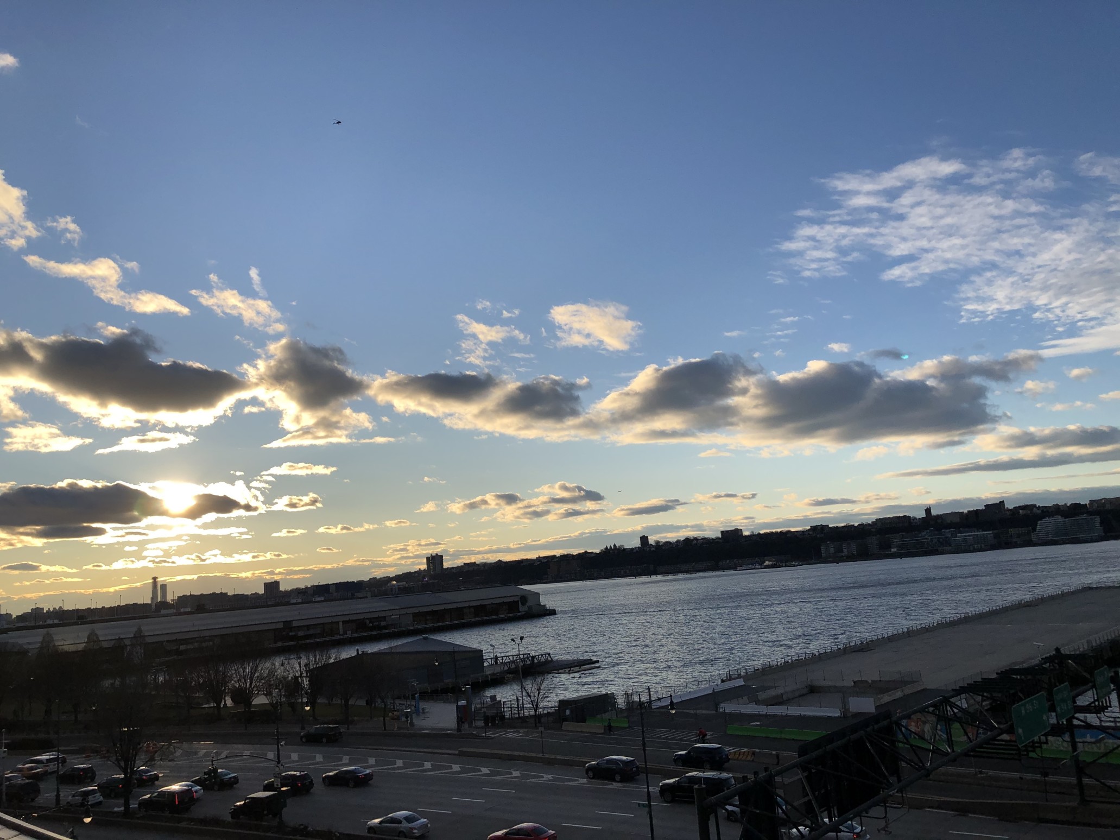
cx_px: 560
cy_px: 420
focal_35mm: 28
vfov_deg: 49.7
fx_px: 906
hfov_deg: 63.4
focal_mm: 3.99
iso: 20
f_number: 1.8
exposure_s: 1/3003
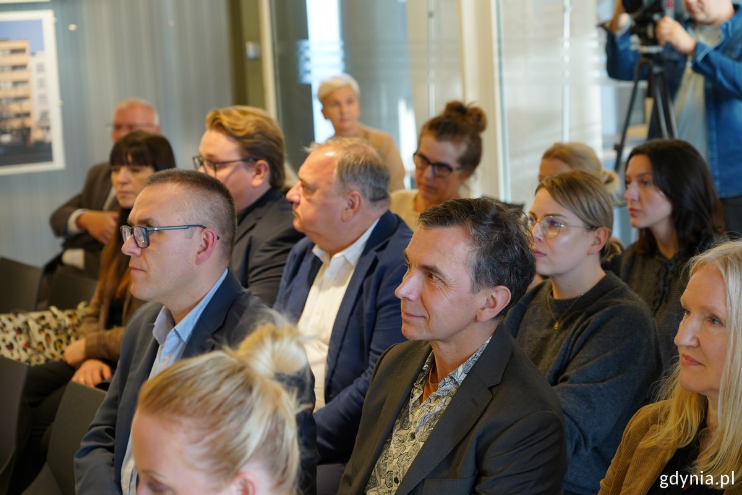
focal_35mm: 78
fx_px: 1608
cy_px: 248
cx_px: 371
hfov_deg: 26.0
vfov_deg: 17.5
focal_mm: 78
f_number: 5
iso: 500
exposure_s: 1/25
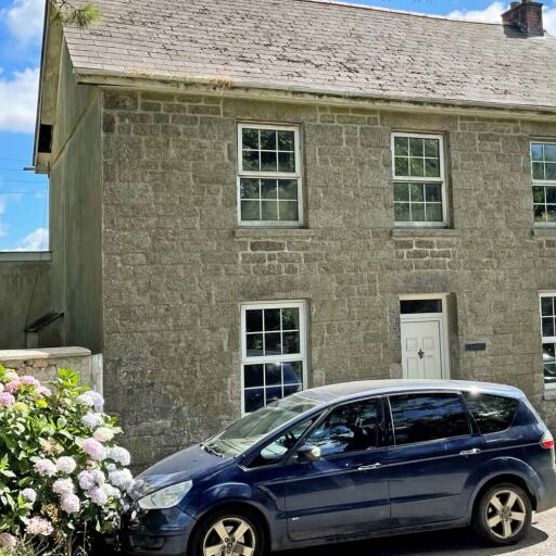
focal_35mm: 46
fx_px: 836
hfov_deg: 36.3
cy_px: 212
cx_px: 381
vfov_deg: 36.6
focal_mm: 4.2
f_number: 1.6
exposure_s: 1/2817
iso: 32
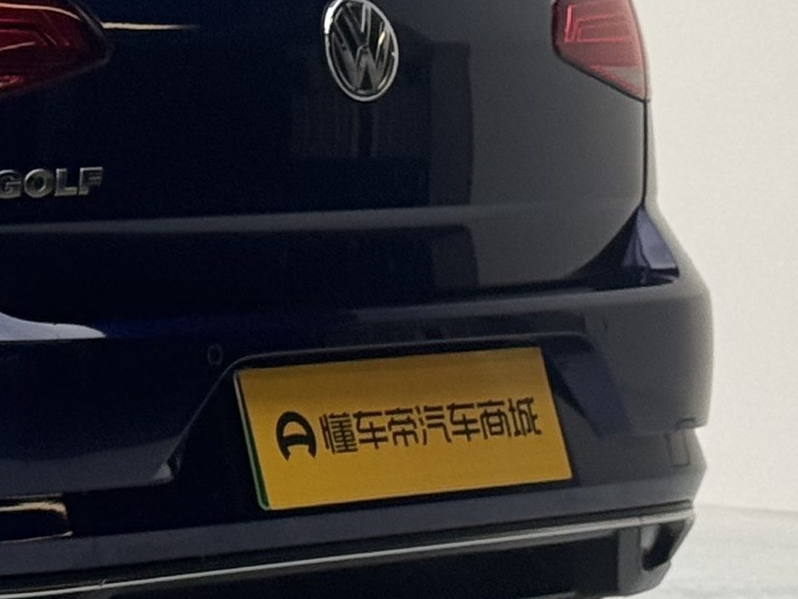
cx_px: -600
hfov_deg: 9.3
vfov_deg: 7.3
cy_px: 199
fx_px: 4703
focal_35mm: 204
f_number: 1.78
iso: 64
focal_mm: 6.76
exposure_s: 1/329
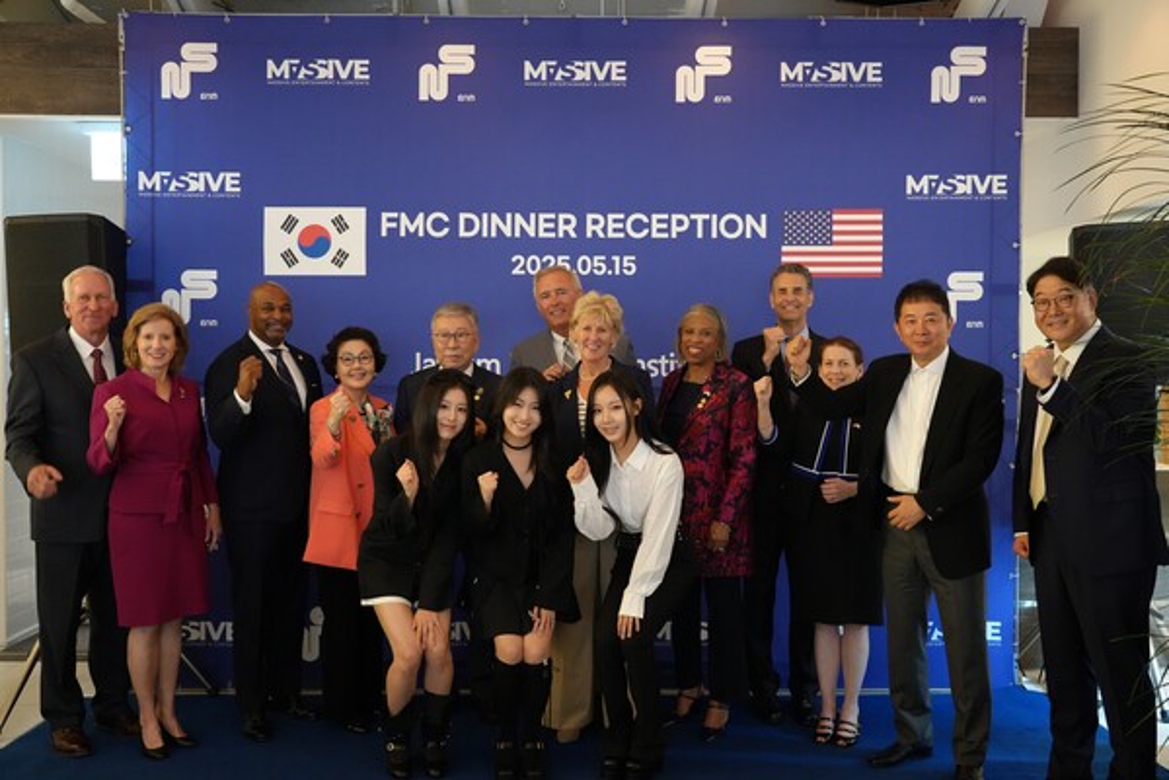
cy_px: 390
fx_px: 1039
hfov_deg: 58.7
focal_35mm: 32
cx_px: 584
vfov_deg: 41.1
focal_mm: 32
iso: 6400
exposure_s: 1/160
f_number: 4
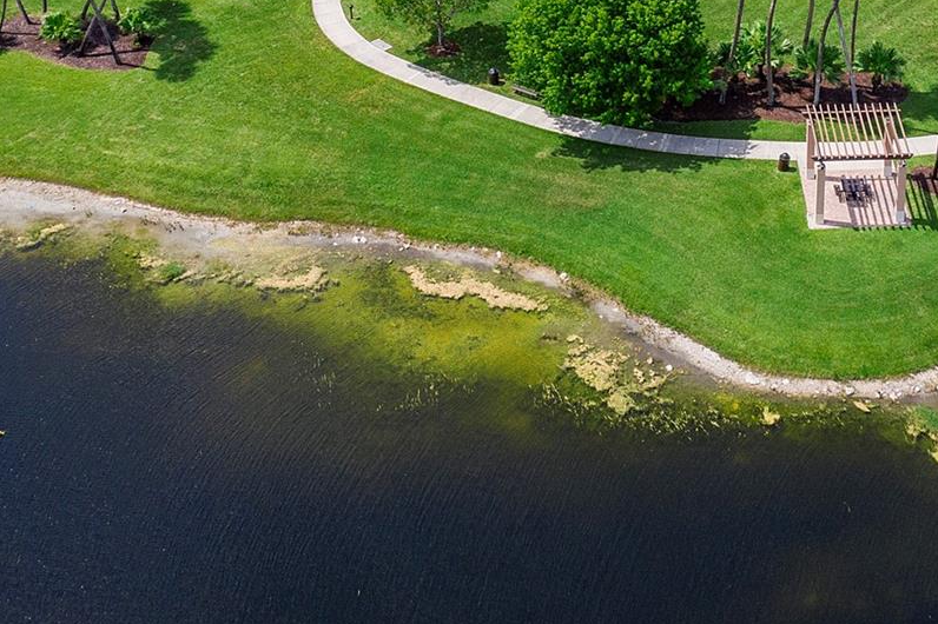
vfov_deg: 17.9
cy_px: -132
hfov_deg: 27.9
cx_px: 639
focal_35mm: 72
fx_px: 1875
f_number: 5.6
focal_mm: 10.26
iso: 100
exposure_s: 1/500
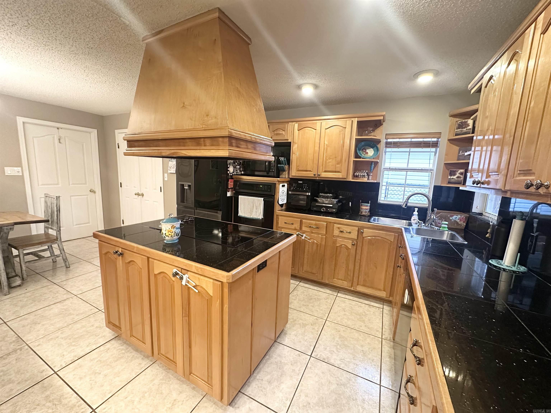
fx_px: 223
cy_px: 206
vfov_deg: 85.7
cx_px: 276
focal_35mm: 14
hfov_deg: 102.1
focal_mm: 2.22
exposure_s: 1/60
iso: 500
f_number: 2.2
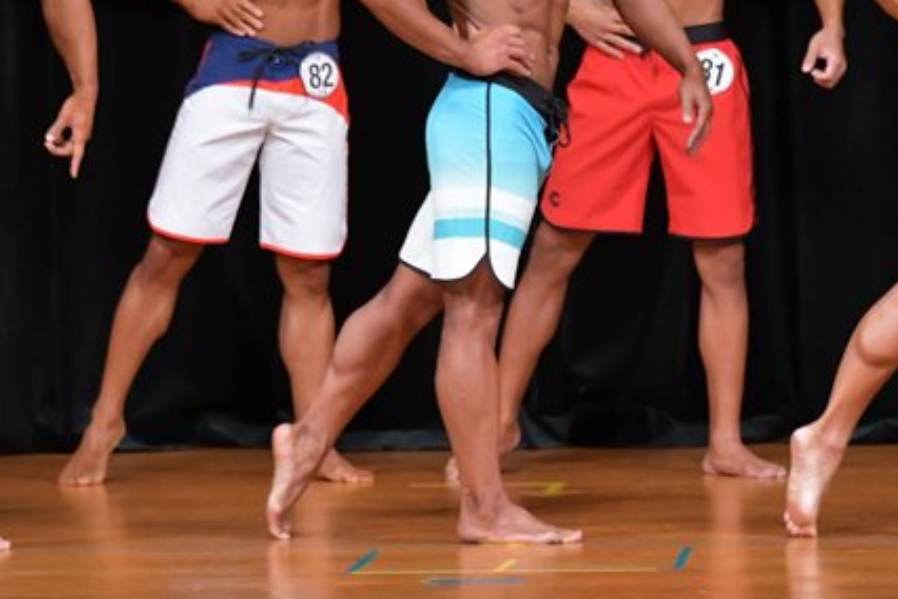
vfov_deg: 2.8
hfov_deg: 4.2
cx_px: 511
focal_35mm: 491
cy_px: 86
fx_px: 12247
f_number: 5.6
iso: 5000
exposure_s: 1/400
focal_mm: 180
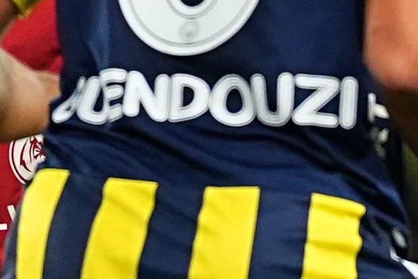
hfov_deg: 1.0
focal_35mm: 2167
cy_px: -249
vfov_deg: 0.6
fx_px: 25153
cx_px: 494
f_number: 2.8
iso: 2500
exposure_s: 1/1600
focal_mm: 200
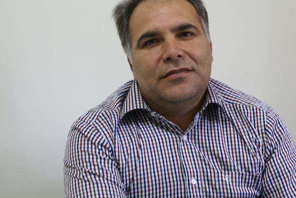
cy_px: 101
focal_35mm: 65
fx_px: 535
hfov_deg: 30.7
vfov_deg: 21.0
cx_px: 192
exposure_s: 1/15
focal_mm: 30
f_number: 5
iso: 400
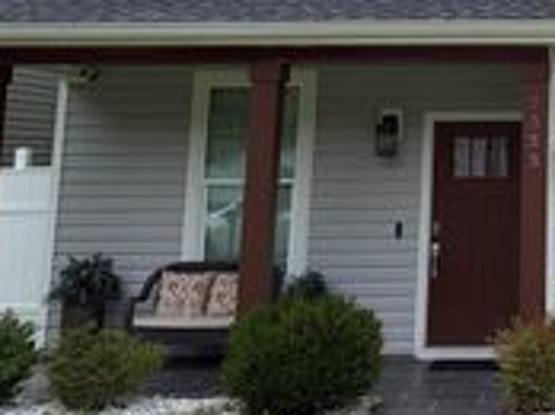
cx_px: 619
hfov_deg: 25.9
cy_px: -43
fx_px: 1105
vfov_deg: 20.3
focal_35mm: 69
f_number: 1.78
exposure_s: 1/4673
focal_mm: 6.76
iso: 100
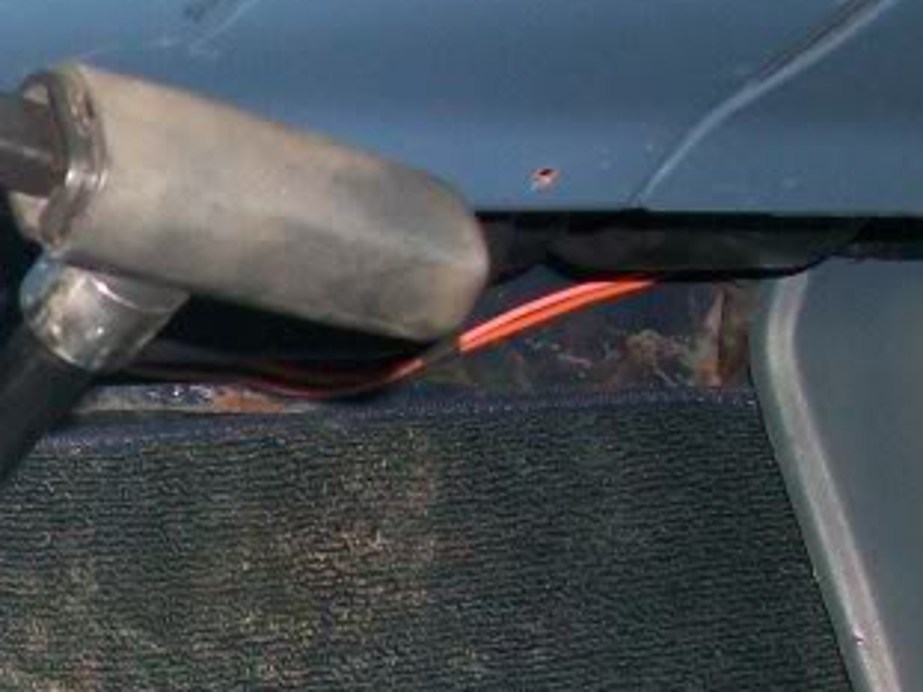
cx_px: -427
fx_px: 2985
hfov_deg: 16.2
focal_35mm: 112
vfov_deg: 13.1
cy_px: 597
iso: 120
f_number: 2.8
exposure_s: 1/60
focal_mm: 5.7
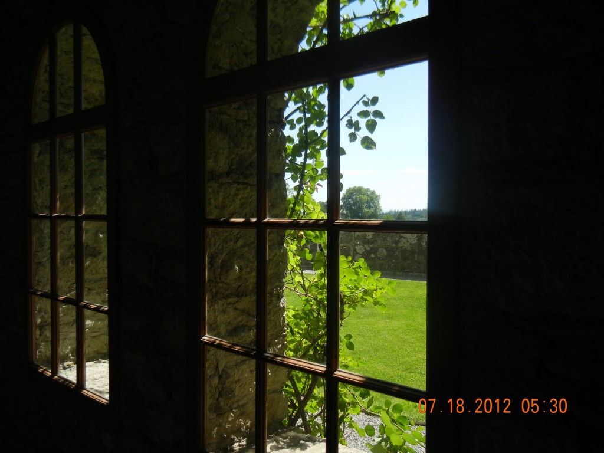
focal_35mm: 30
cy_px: 226
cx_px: 302
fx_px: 523
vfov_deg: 46.8
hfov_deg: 60.0
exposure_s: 1/215
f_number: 7
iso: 160
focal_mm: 5.4
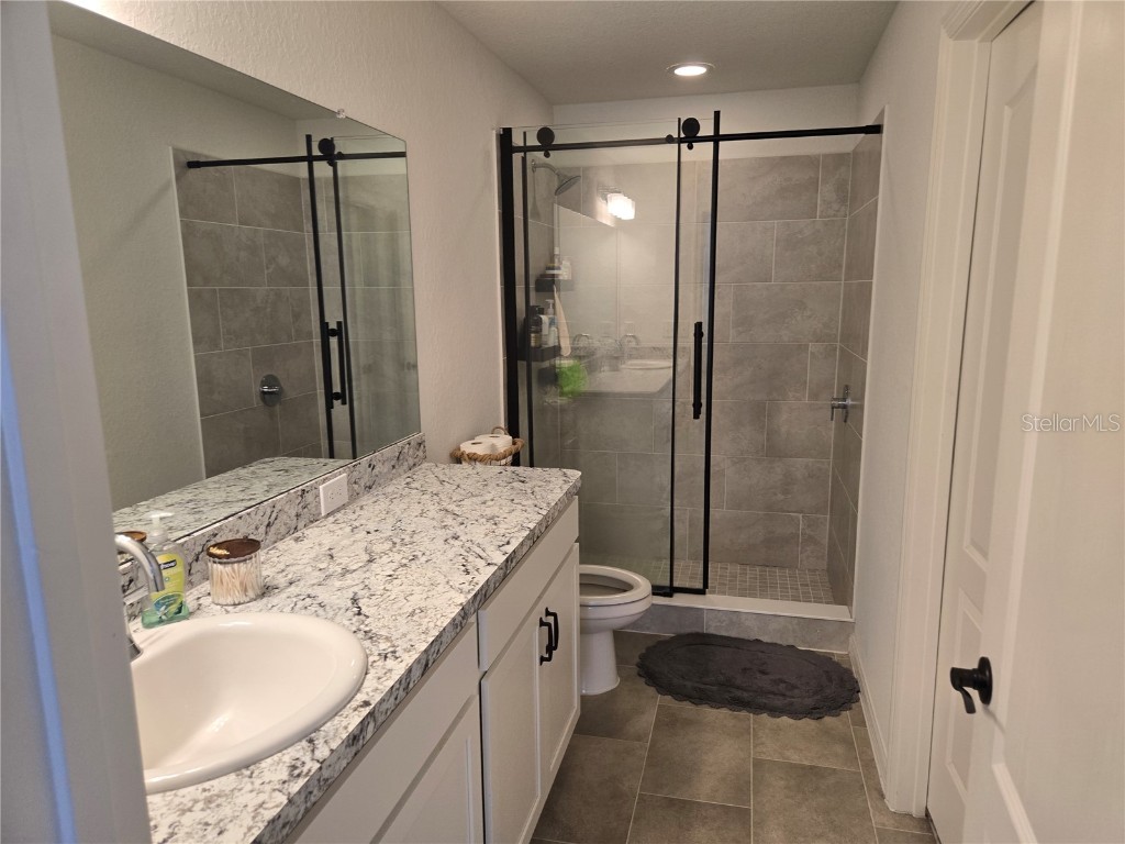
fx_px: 747
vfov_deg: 58.9
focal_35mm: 23
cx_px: 562
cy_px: 422
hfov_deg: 73.9
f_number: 1.8
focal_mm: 5.4
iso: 125
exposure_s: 1/120
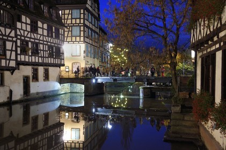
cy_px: 75
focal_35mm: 40
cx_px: 113
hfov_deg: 48.5
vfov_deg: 33.3
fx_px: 251
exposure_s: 1/2
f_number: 6.3
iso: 1600
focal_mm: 40
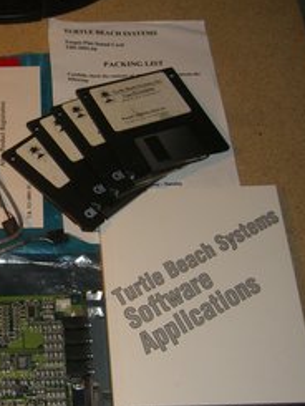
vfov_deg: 31.1
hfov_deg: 22.6
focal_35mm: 62
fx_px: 728
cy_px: 239
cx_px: -13
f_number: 2.8
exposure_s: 1/60
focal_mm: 7.9
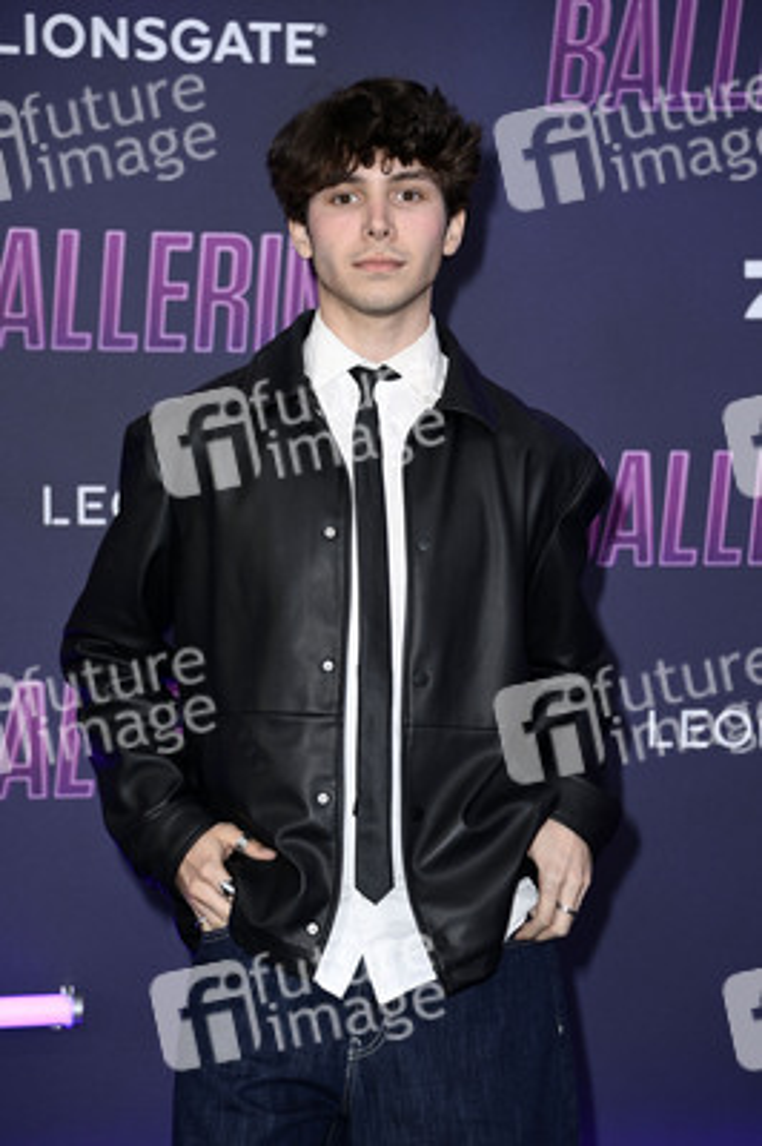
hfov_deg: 10.9
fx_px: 3975
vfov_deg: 16.4
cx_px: 381
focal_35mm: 125
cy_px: 573
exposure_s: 1/200
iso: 320
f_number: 5.6
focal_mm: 125
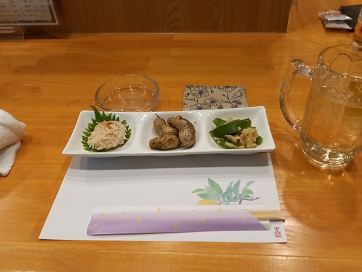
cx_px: 202
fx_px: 314
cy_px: 130
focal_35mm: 30
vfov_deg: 46.8
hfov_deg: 59.8
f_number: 1.8
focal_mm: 4.65
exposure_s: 1/60
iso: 400
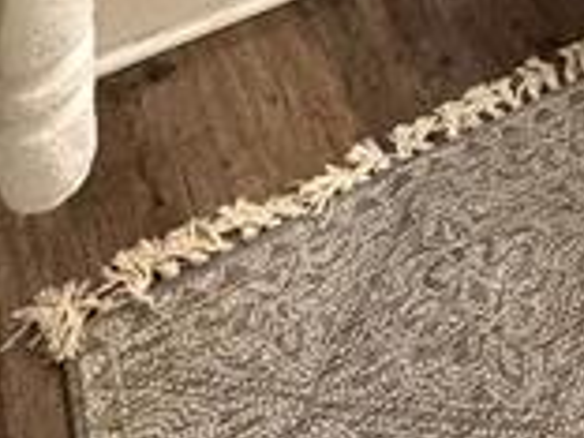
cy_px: -782
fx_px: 1164
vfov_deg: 12.4
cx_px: 955
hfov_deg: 21.7
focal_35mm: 69
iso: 200
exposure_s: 1/120
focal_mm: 2.22
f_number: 2.2
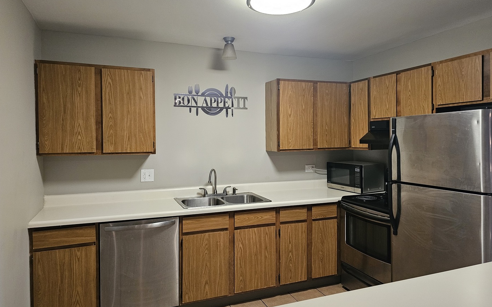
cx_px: 249
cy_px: 145
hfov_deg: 72.5
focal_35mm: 25
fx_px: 335
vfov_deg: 49.3
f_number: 1.7
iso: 500
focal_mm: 6.3
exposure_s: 1/60
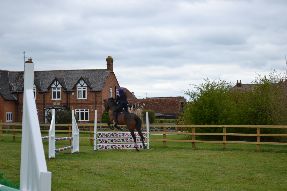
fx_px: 658
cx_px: 144
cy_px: 96
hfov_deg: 24.6
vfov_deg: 16.6
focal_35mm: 82
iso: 100
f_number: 6.3
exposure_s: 1/160
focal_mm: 55
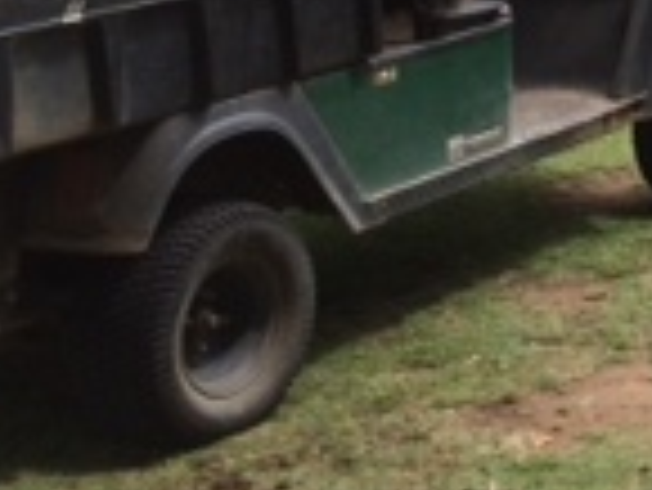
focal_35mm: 128
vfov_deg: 11.4
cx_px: 1183
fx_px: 2413
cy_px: -99
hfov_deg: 13.7
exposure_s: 1/954
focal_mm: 4.15
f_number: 2.2
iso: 32
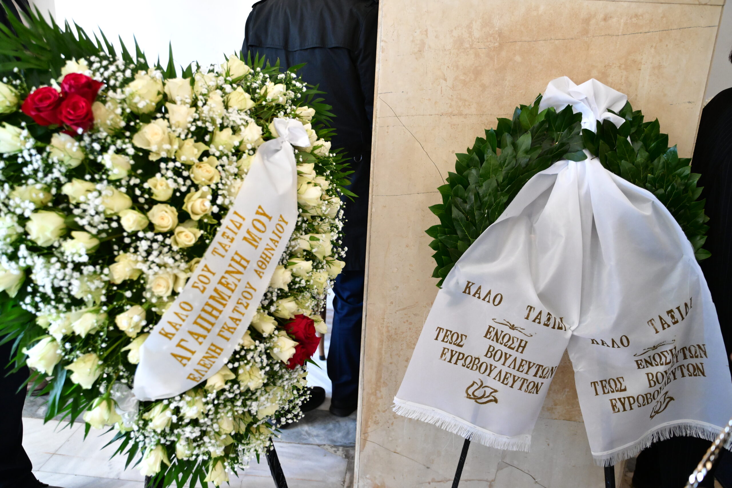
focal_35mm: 28
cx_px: 366
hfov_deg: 65.5
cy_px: 244
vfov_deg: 46.4
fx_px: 569
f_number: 3.2
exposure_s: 1/320
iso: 5000
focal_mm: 28
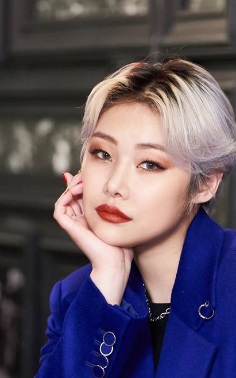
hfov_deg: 4.5
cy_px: 248
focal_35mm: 292
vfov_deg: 7.2
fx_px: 3006
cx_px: 136
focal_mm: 157
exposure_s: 1/125
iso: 2000
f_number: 4
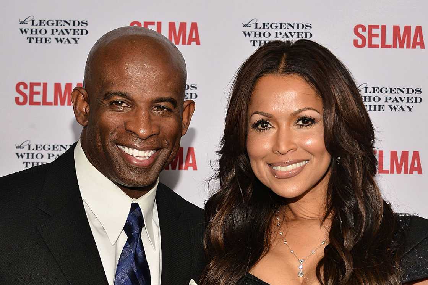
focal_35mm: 62
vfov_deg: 21.9
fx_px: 737
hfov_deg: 32.4
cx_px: 214
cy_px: 142
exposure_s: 1/100
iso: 500
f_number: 7.1
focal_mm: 62
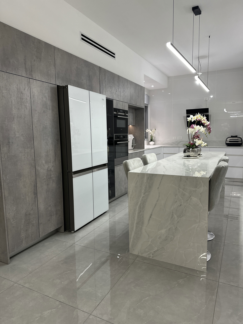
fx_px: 225
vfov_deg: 71.6
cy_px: 162
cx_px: 122
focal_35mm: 24
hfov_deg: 56.8
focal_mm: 6.86
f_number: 1.78
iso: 160
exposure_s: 1/100
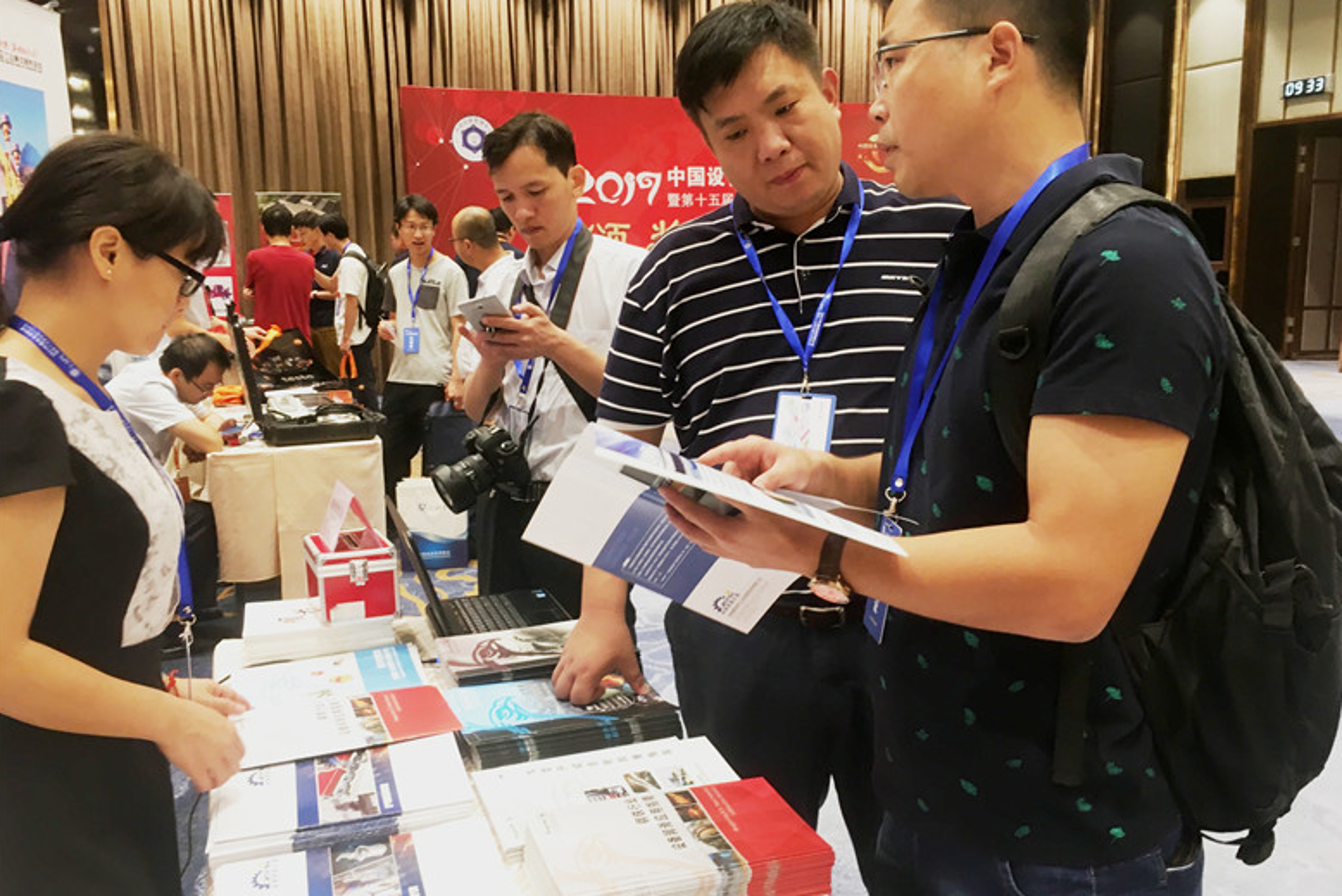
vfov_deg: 42.3
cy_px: 451
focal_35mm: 31
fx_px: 1156
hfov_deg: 60.3
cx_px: 683
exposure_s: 1/33
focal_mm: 4.15
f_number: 2.2
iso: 100
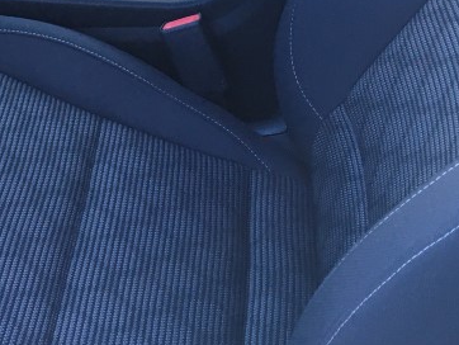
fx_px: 1088
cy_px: -118
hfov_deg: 22.3
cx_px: -61
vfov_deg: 16.9
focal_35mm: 82
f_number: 2.2
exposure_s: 1/30
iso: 32
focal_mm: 4.15
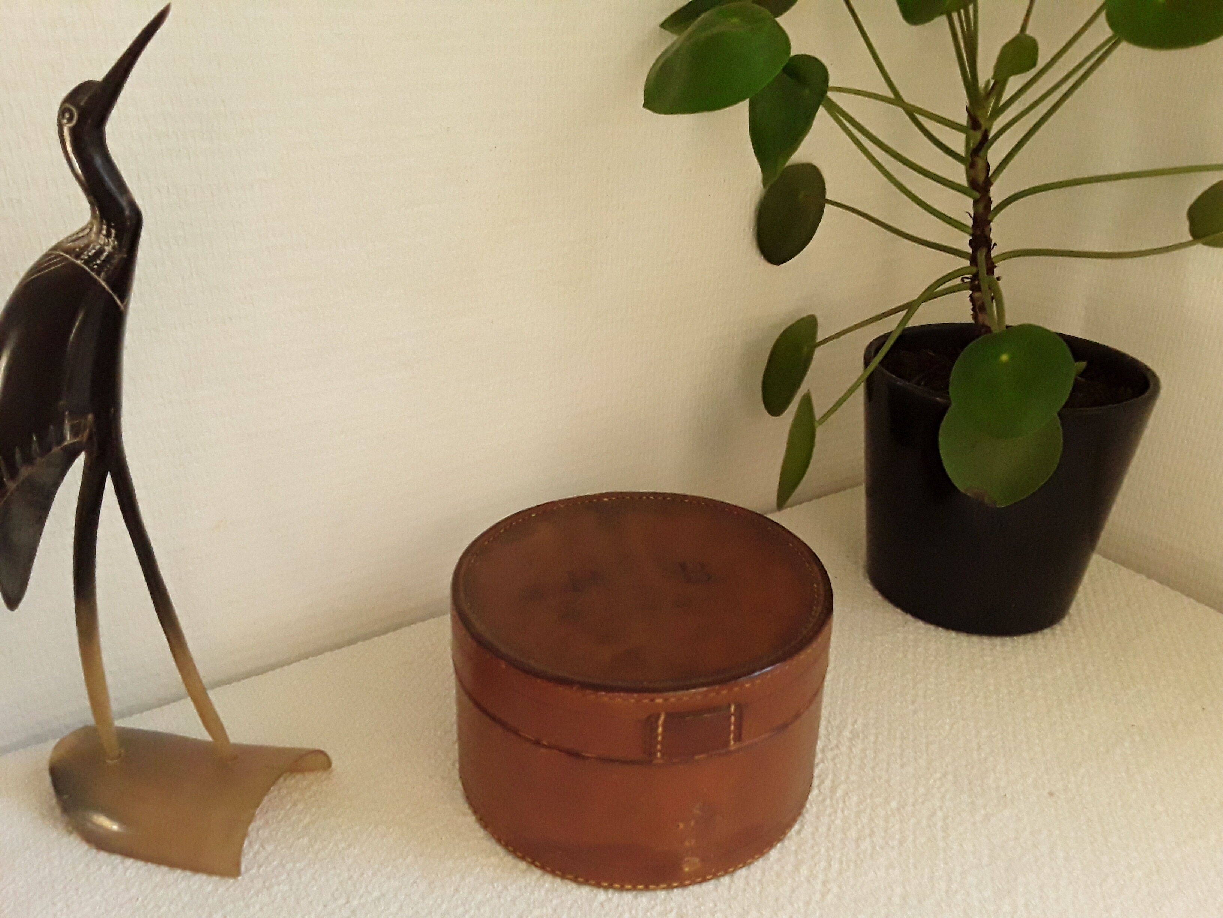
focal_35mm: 27
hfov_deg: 65.3
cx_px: 612
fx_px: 954
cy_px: 459
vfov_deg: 51.4
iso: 400
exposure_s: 1/242
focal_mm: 2.91
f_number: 1.9
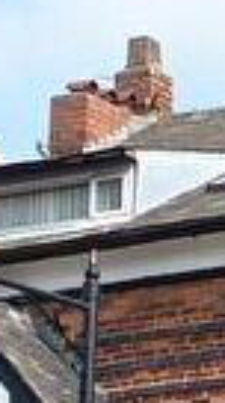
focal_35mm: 225
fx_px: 2398
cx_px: 521
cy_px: 523
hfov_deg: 5.2
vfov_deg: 9.4
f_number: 4
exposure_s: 1/400
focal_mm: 4.1
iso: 80
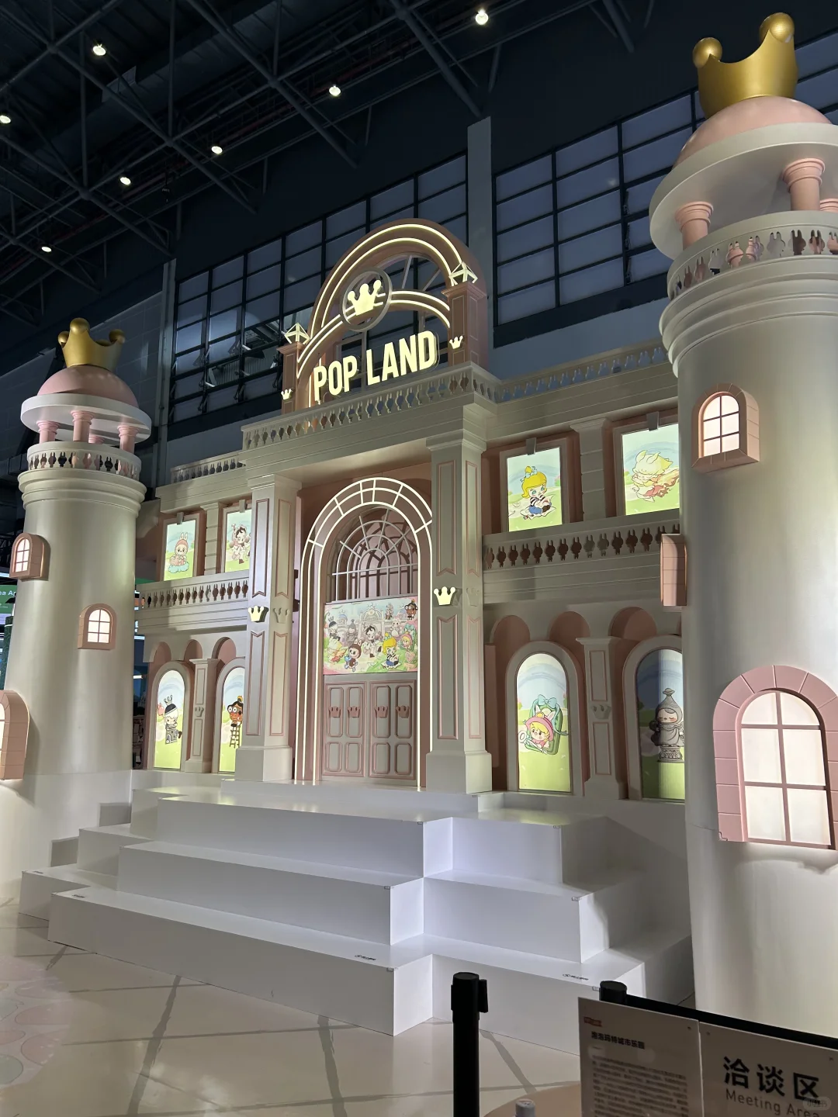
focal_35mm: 26
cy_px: 558
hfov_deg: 53.1
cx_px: 419
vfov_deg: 67.3
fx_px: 839
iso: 50
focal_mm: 5.7
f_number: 1.5
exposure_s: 1/454
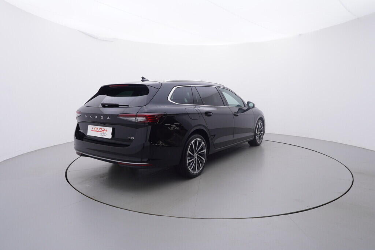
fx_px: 234
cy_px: 125
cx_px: 188
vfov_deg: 56.2
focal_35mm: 22
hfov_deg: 77.3
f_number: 5
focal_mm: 15
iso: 200
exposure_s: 1/80
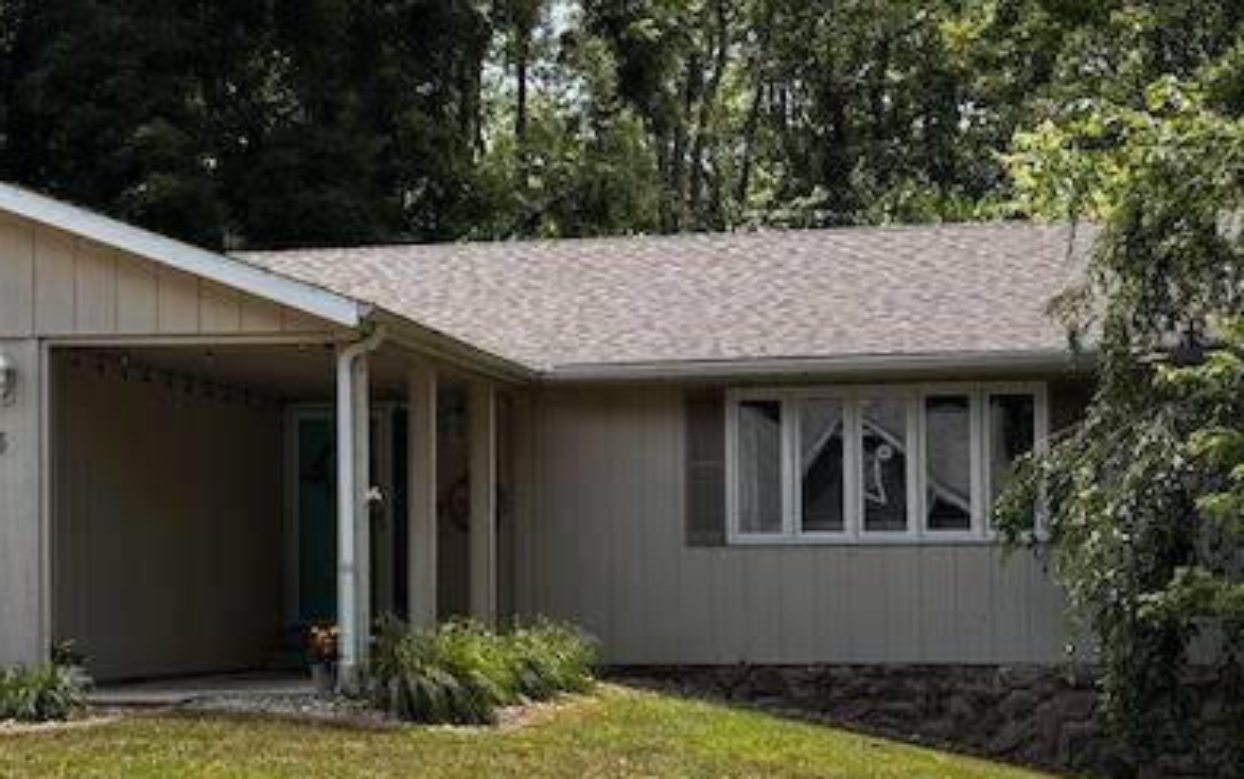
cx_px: 267
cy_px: 453
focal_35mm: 91
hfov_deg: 22.5
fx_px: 3087
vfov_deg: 14.4
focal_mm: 6.76
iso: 64
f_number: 1.78
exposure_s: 1/1133
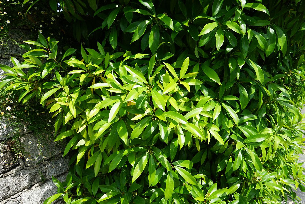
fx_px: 237
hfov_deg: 65.5
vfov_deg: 46.4
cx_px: 152
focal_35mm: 28
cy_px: 102
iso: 100
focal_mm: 28
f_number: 9
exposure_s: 1/100
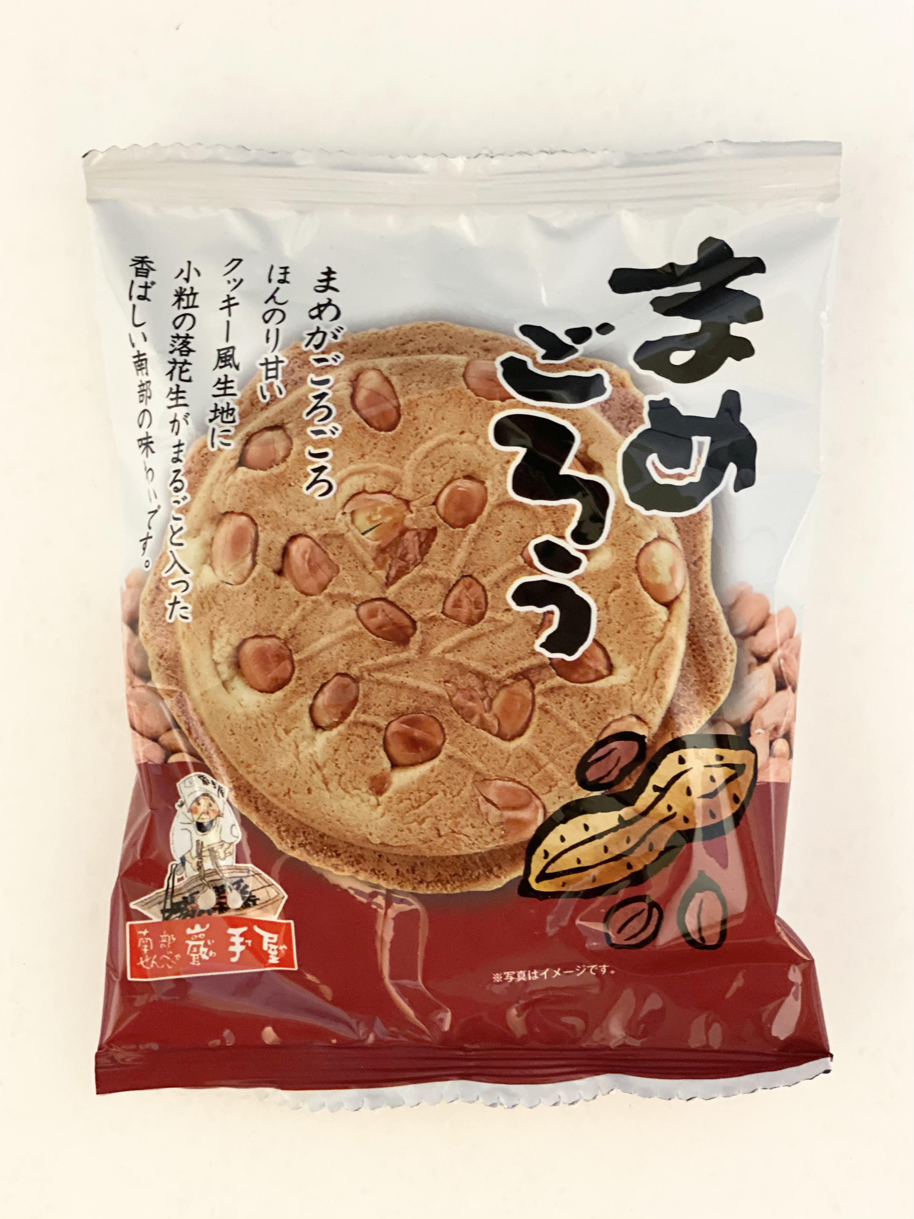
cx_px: 457
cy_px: 610
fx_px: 1831
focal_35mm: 52
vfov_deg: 36.8
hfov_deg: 28.0
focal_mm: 6
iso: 320
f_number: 2
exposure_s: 1/25
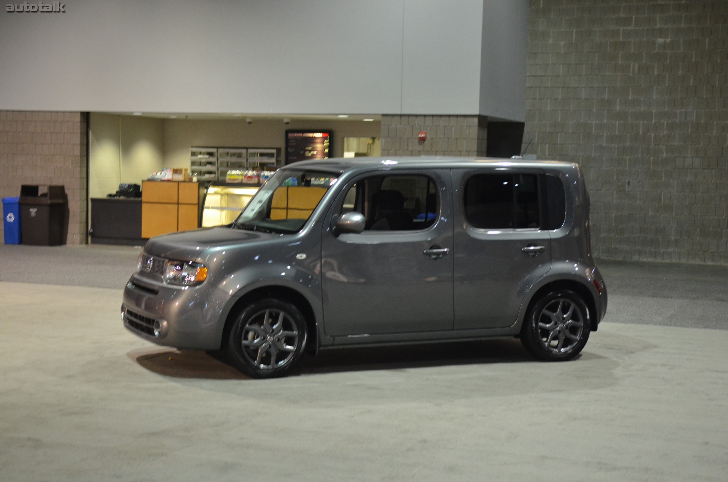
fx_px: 1150
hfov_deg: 35.1
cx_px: 364
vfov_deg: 23.7
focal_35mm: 57
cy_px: 241
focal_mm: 38
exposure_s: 1/30
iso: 1600
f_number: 2.8
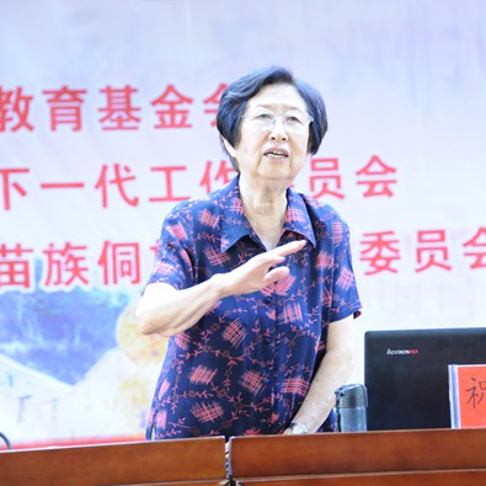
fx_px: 2764
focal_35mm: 174
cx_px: 269
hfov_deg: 10.0
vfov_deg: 10.0
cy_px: 243
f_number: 5.6
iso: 4000
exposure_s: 1/25
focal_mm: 135
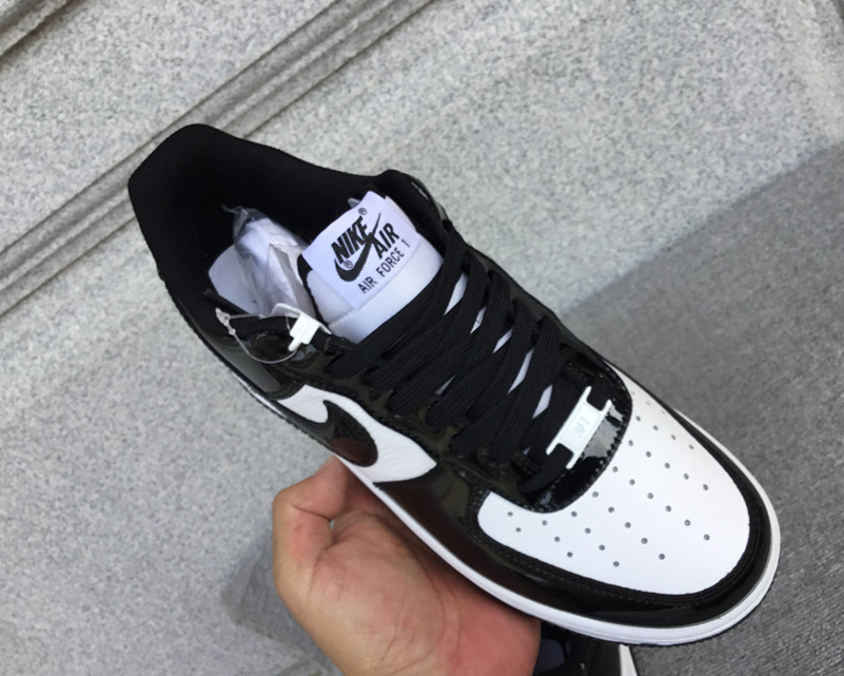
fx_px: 849
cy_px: 351
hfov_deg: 52.7
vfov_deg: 43.4
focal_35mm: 34
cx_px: 471
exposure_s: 1/347
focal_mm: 3.3
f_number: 2.4
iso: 25
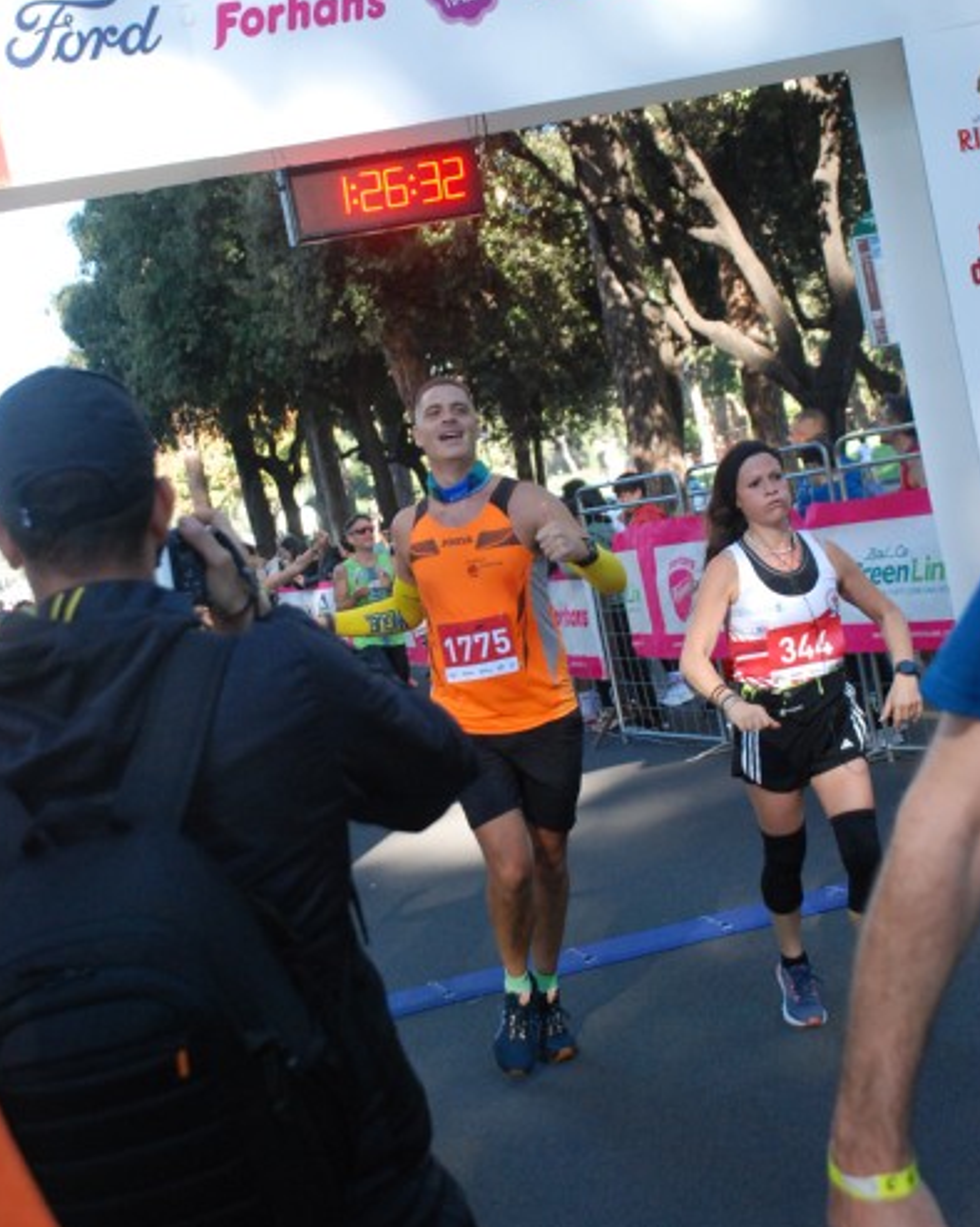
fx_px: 1995
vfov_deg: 34.2
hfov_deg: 27.6
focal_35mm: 55
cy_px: 597
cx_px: 486
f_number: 4.2
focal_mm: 32
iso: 1000
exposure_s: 1/500
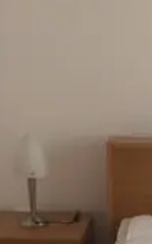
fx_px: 784
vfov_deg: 17.1
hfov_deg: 10.0
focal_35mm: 118
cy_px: 267
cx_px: 336
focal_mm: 4.15
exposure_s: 1/33
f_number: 2.2
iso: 100
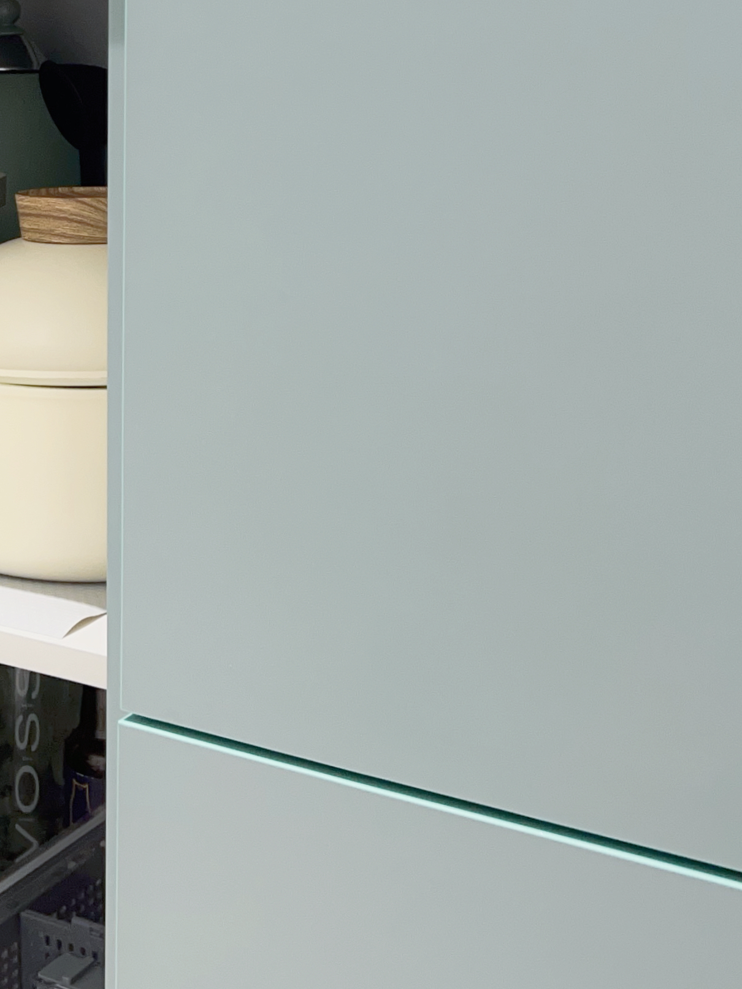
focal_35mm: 65
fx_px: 1857
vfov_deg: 28.7
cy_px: 99
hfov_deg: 21.9
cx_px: 35
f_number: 1.5
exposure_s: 1/50
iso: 100
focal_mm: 5.7
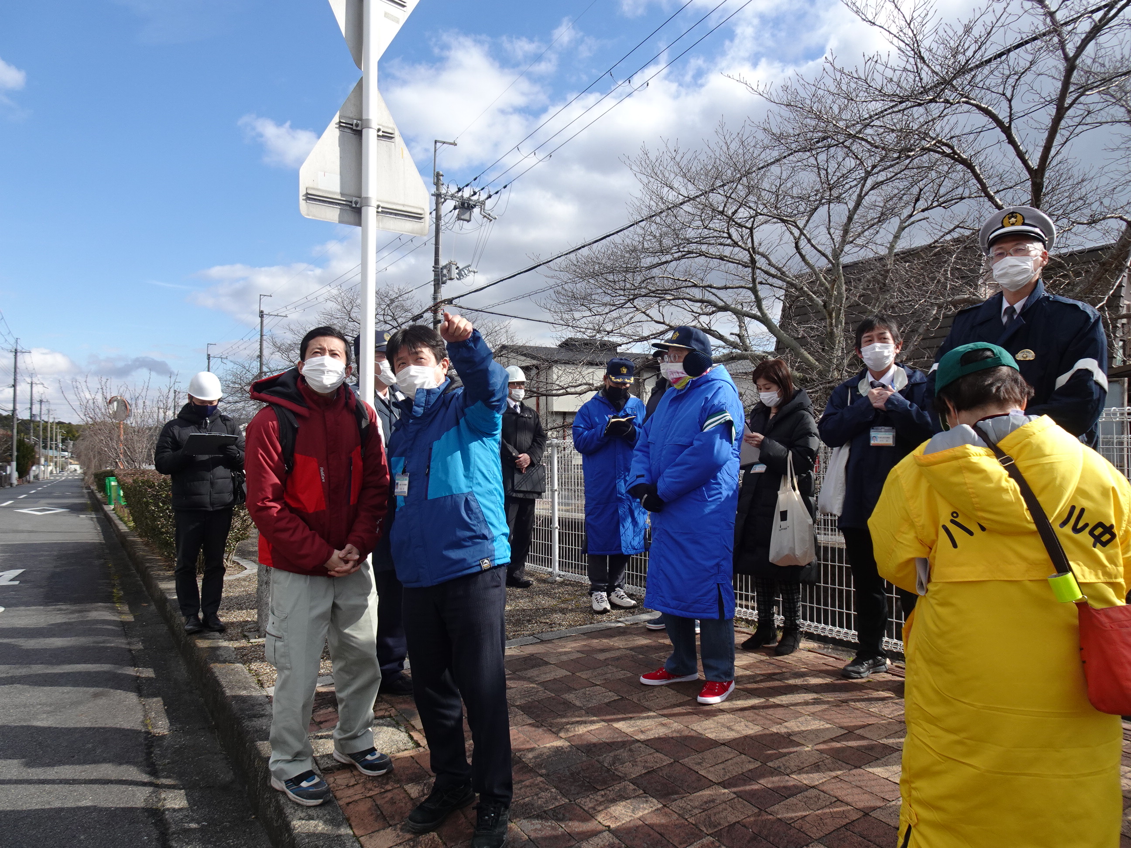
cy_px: 424
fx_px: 784
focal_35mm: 24
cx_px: 566
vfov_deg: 56.8
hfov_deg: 71.6
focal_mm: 4.25
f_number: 3.5
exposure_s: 1/640
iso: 80
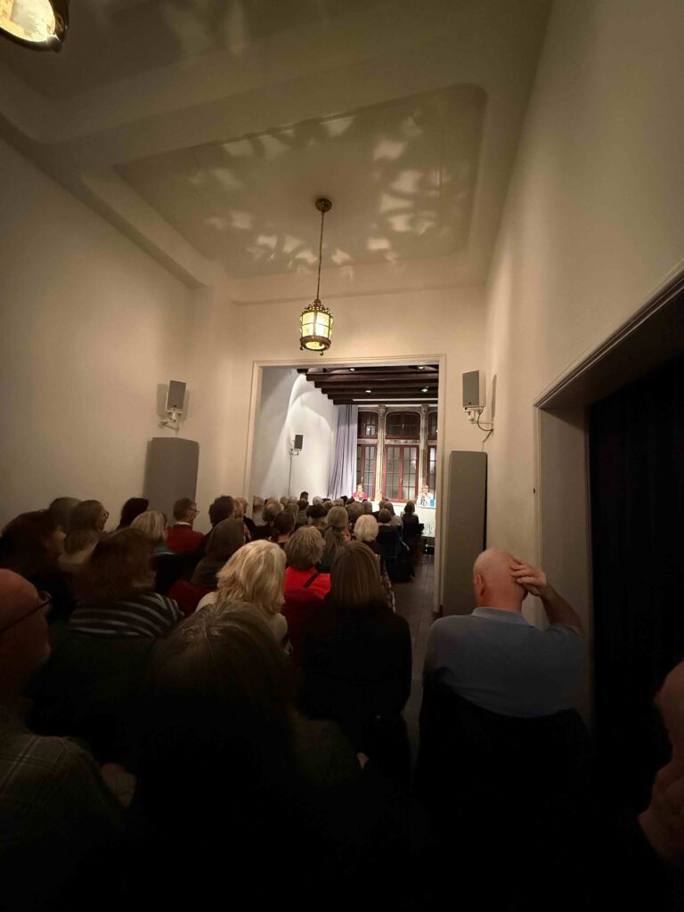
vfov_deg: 102.1
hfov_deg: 85.7
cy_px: 456
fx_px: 369
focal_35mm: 14
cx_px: 342
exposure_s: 1/50
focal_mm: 2.22
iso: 1250
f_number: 2.2
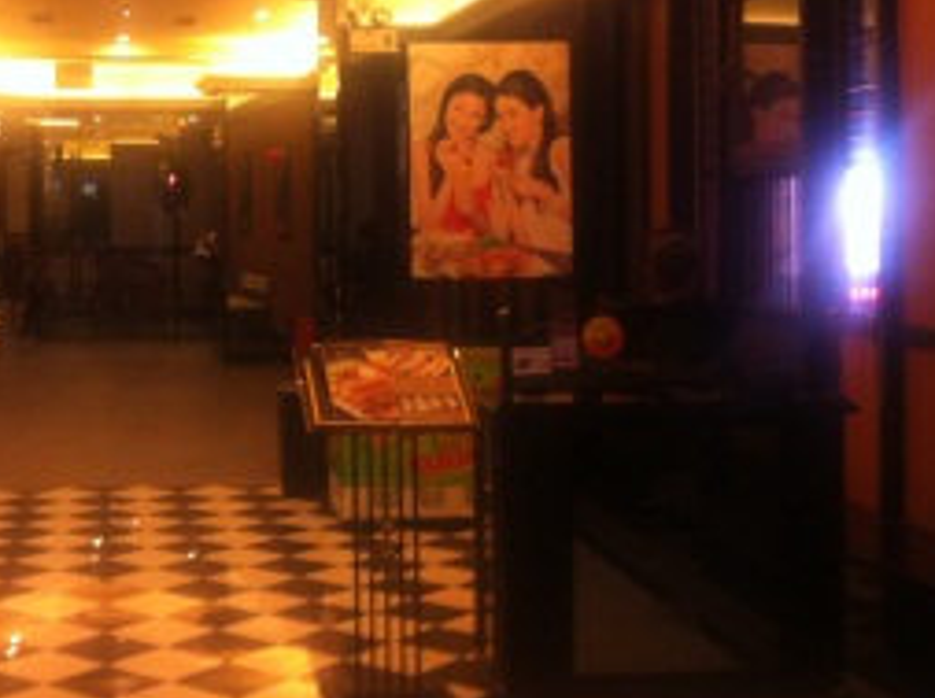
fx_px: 1672
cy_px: 168
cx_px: 218
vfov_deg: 23.3
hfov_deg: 30.6
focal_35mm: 62
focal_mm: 3.85
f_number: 2.8
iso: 125
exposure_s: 1/15
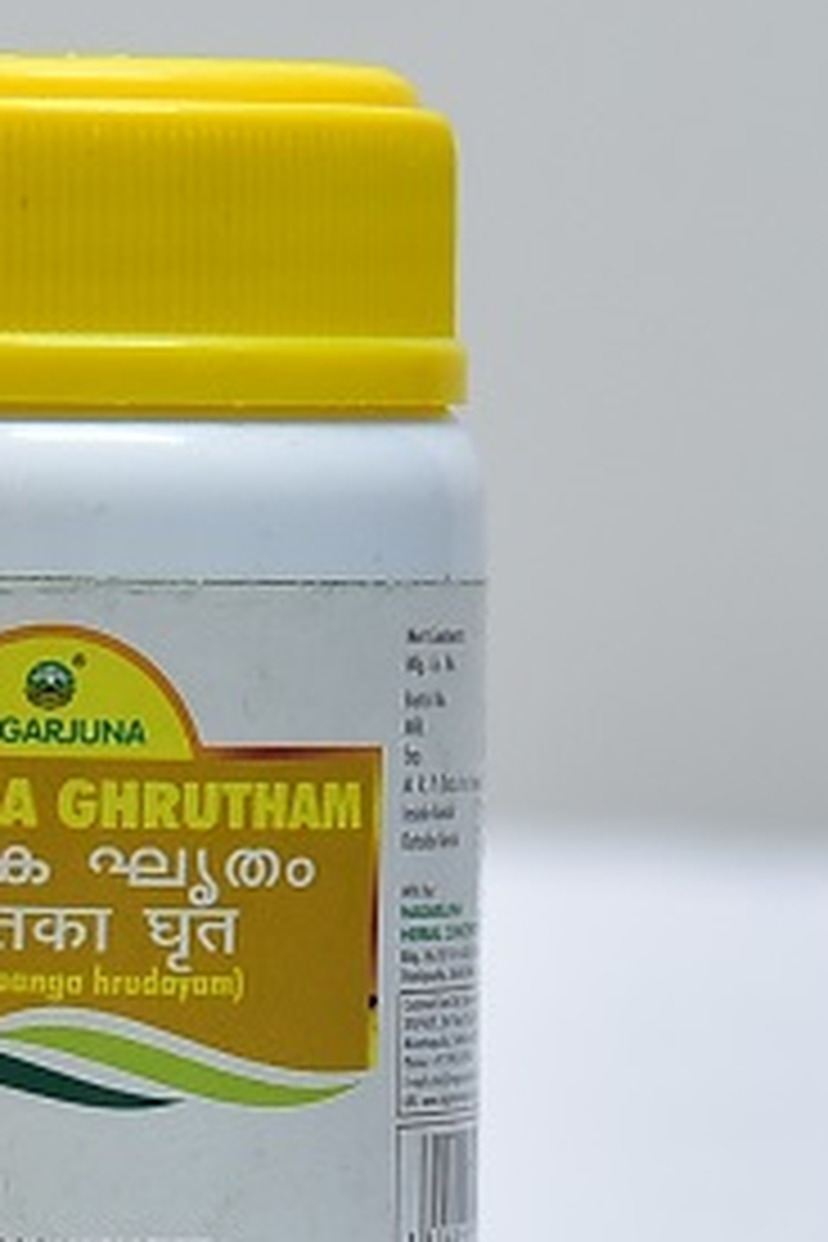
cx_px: 94
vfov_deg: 14.3
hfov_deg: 9.6
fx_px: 4933
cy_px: 918
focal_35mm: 143
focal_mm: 75
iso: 1600
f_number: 4
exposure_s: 1/125
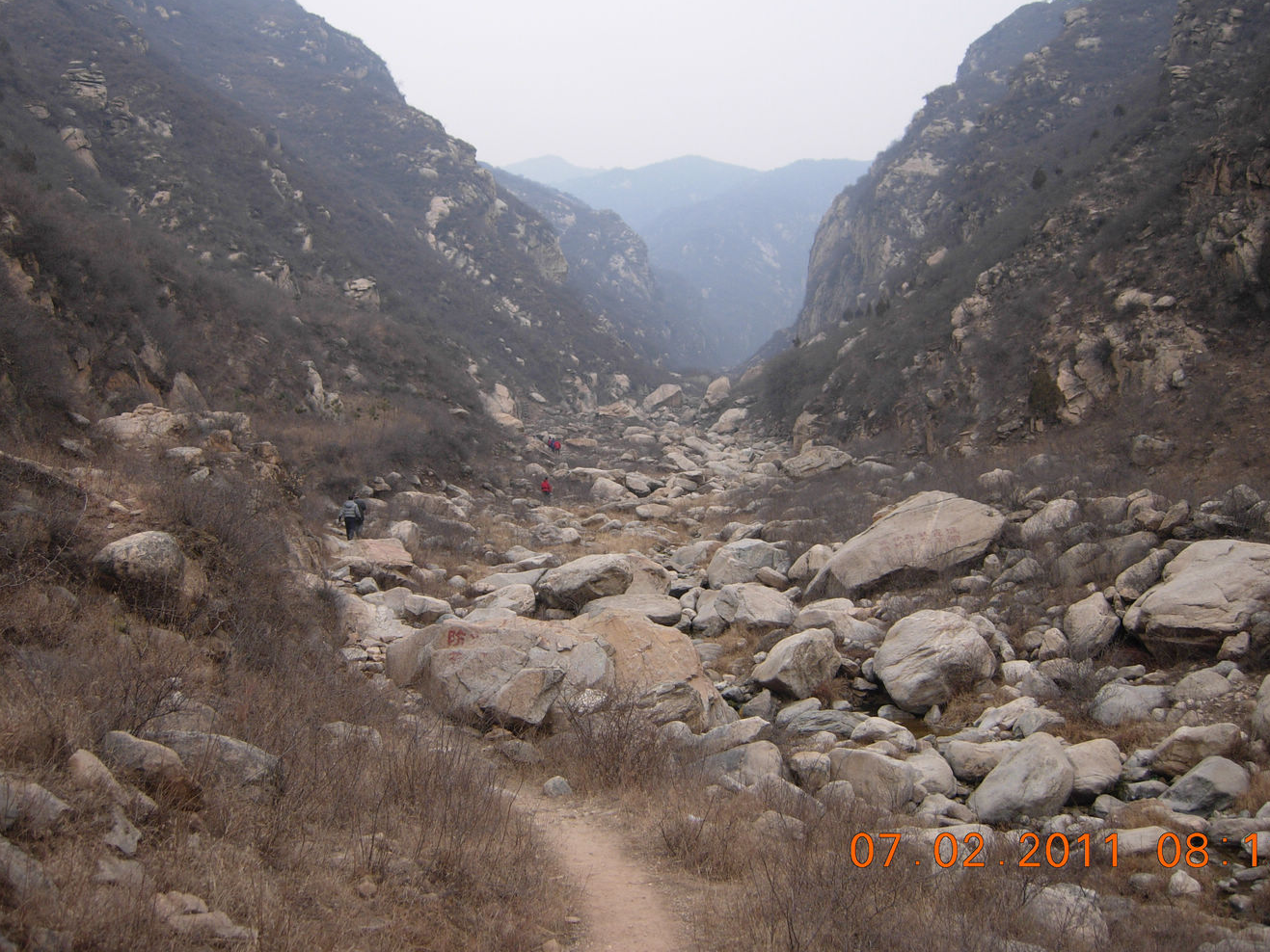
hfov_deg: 45.8
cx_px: 630
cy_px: 423
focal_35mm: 41
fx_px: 1504
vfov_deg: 35.1
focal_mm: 7.5
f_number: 3
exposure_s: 1/78.3
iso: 50
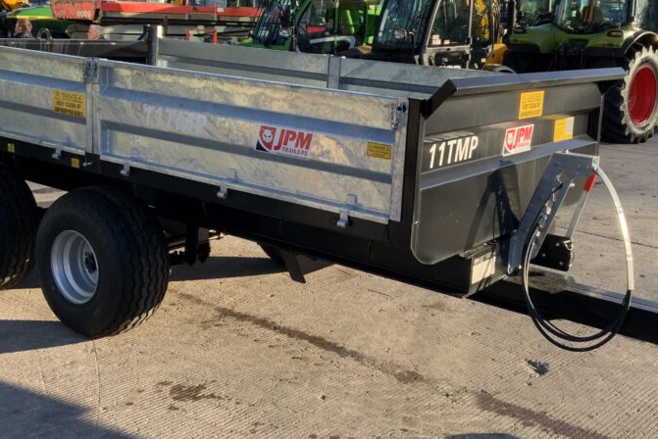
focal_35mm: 46
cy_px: 159
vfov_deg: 29.1
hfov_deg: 42.7
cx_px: 367
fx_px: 841
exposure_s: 1/816
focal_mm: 3
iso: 16
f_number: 1.8
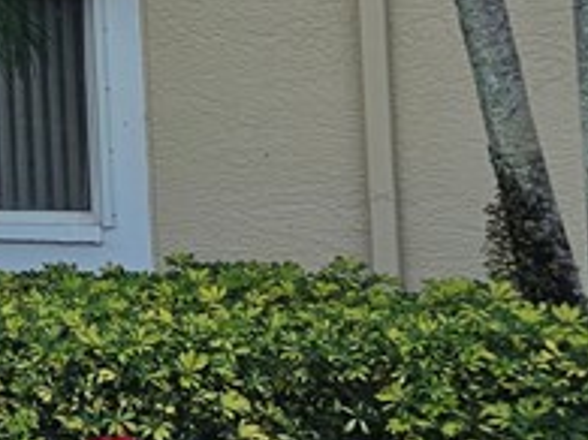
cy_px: -27
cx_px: -914
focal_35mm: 121
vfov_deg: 12.1
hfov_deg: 12.2
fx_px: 2054
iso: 10
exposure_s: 1/1044
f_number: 1.7
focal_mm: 6.3
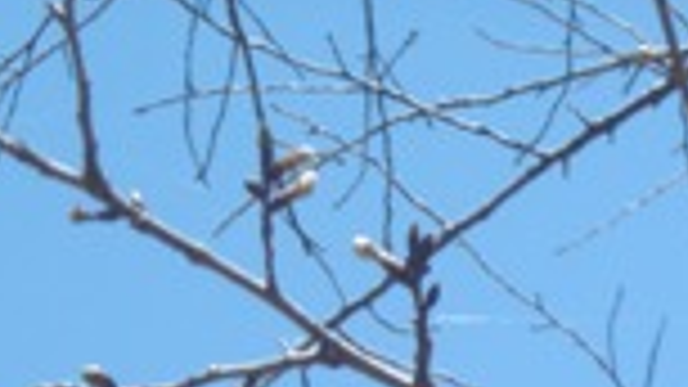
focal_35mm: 492
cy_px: 832
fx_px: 8974
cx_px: 537
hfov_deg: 4.4
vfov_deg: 2.5
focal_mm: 23.5
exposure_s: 1/125
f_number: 6.5
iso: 64
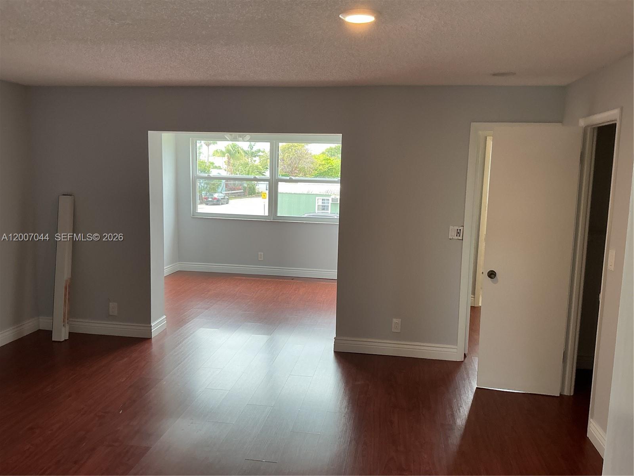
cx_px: 317
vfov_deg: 48.2
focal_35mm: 29
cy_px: 238
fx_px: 531
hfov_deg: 61.7
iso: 32
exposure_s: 1/120
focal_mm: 3
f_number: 1.8
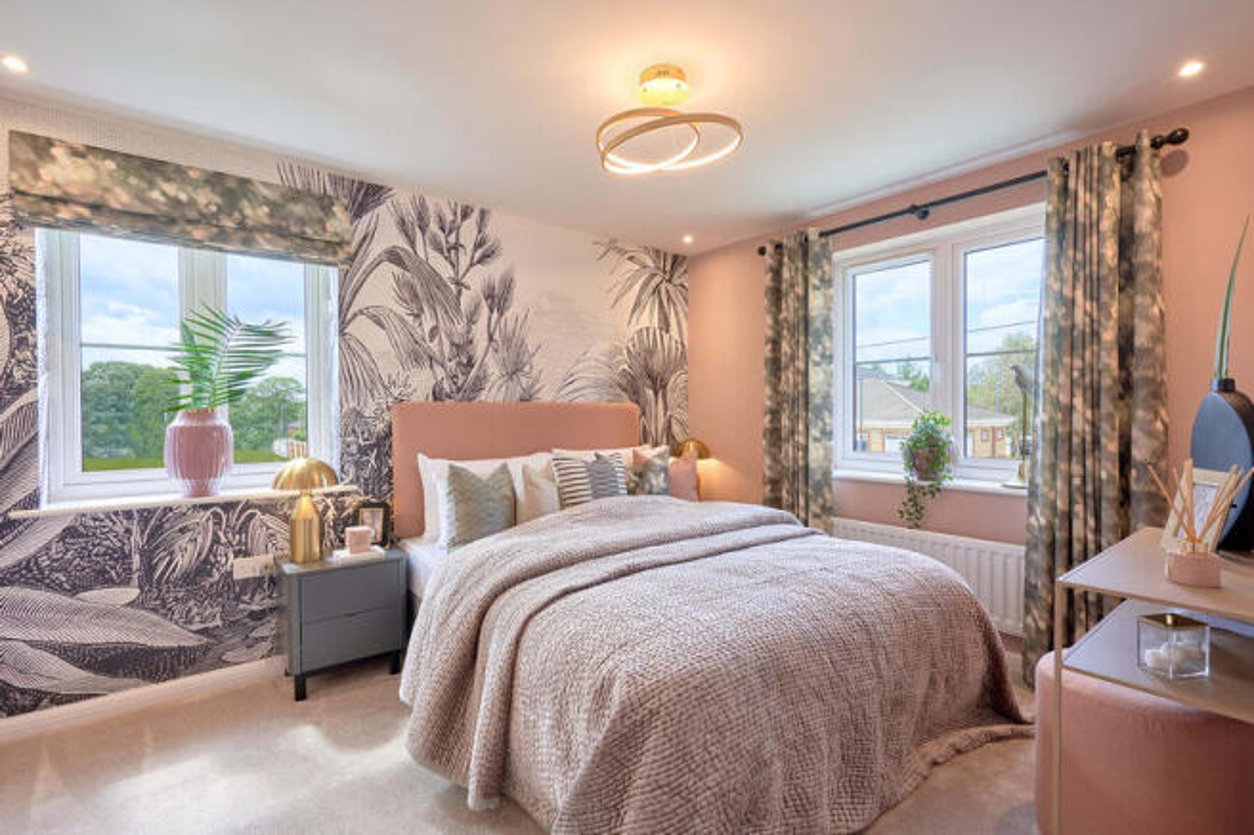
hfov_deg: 96.8
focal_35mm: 16
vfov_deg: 73.7
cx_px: 627
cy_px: 418
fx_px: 557
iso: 100
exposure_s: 1/6
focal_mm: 16
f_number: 11
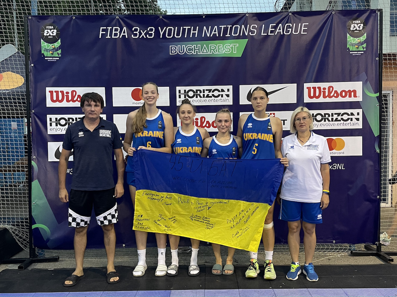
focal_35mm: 26
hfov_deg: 67.3
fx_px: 298
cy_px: 148
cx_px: 198
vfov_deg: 53.0
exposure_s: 1/50
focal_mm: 4.2
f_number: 1.6
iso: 160
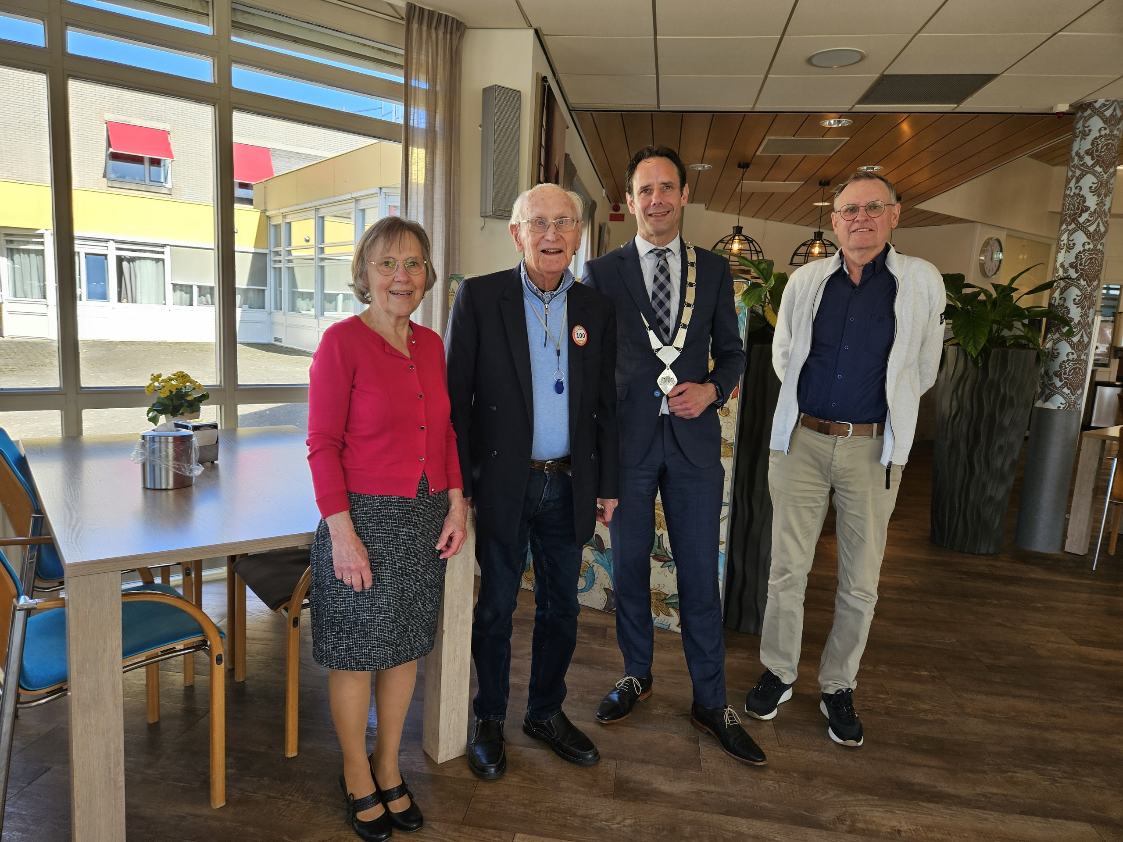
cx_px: 562
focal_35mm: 23
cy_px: 421
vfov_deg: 58.9
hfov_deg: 73.9
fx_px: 746
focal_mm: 5.4
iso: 32
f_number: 1.8
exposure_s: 1/100
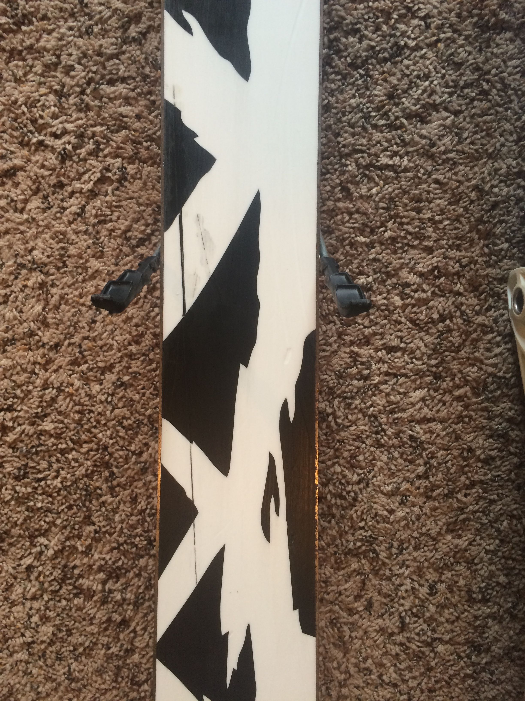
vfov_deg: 61.7
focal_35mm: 29
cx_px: 262
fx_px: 586
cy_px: 350
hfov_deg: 48.2
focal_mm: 4.15
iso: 80
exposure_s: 1/30
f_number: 2.2
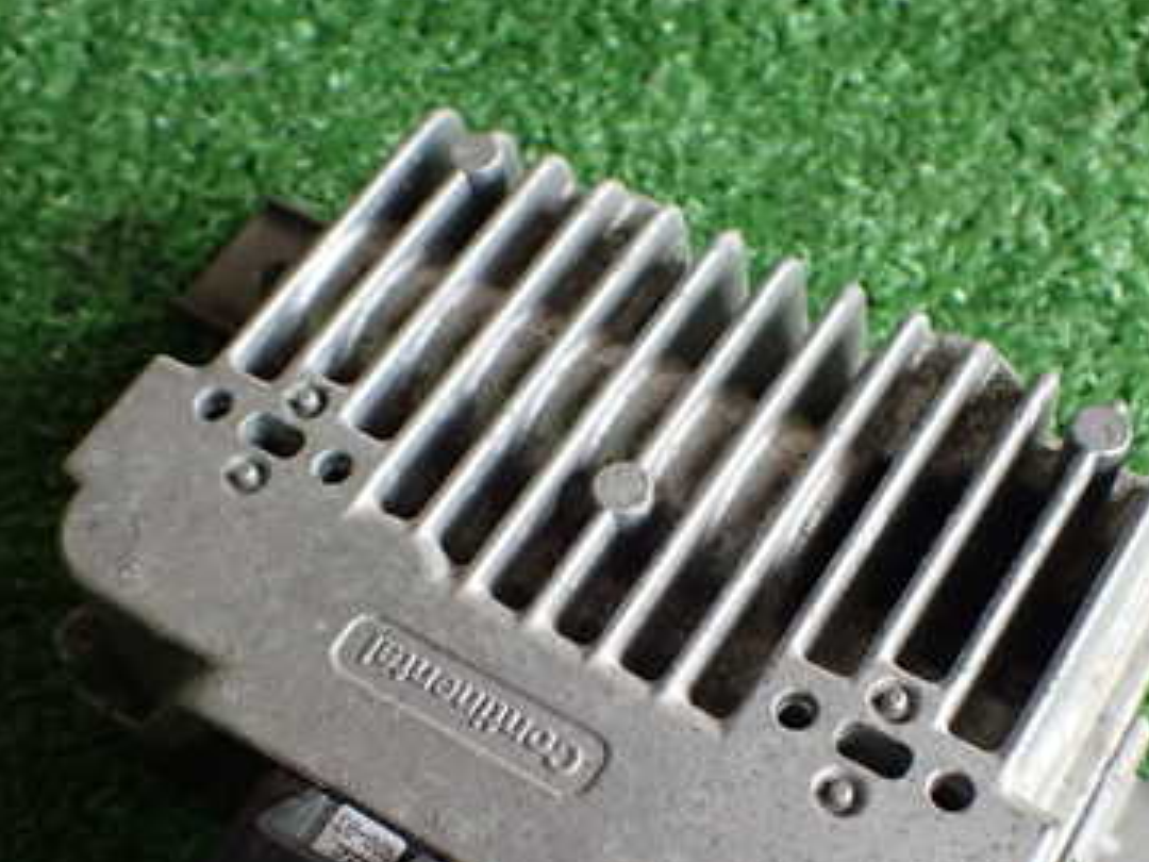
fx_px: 1660
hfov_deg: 38.2
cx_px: 590
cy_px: 632
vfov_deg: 28.7
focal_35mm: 50
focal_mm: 5.4
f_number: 2.3
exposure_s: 1/125
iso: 500
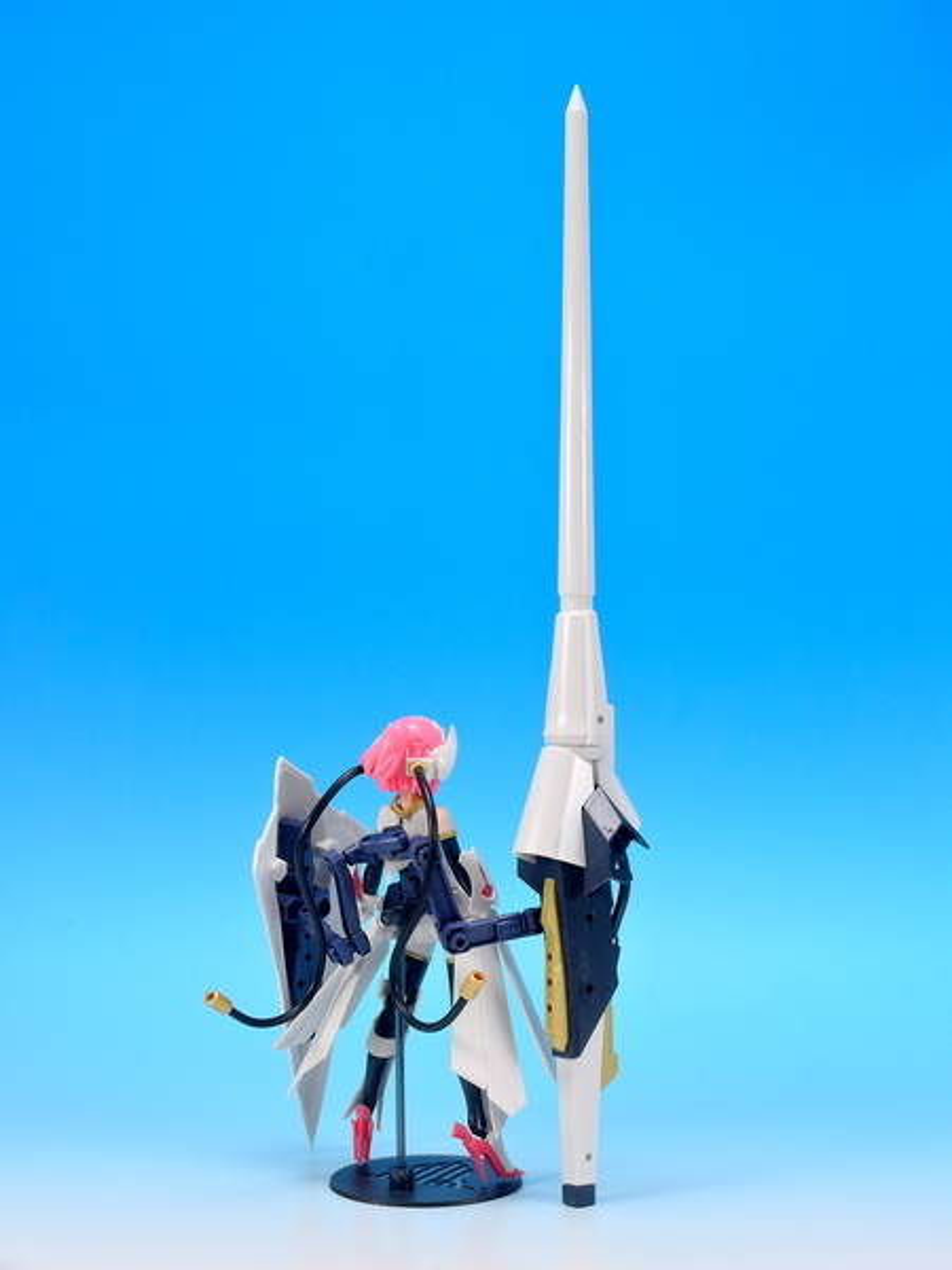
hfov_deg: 21.9
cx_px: 476
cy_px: 635
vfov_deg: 29.0
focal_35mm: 67
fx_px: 2457
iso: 80
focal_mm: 14.3
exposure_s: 1/1.3
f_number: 5.6
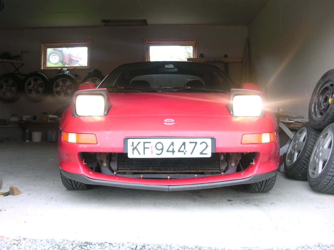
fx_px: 357
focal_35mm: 37
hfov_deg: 50.1
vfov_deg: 38.7
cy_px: 125
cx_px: 167
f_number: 2.7
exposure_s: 1/59.4
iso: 100
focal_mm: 5.6
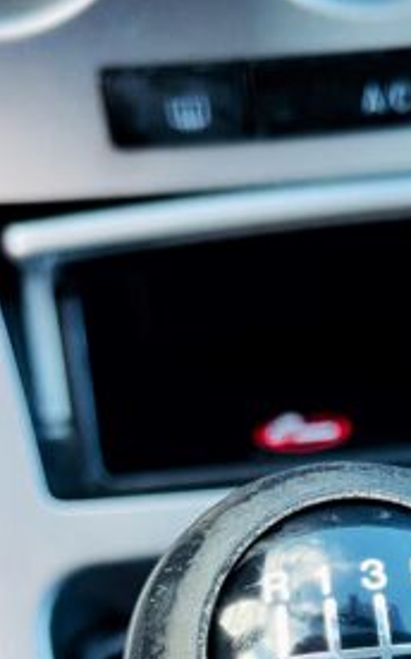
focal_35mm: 63
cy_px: 657
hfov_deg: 20.1
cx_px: 391
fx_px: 1131
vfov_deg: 30.3
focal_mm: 5.1
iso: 160
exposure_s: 1/60
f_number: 1.6
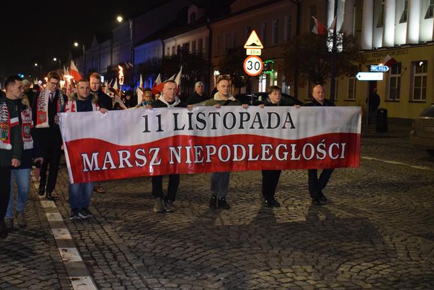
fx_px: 627
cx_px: 188
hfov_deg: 38.1
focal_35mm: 52
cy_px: 160
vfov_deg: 26.0
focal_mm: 28
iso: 3200
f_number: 4.2
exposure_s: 1/60
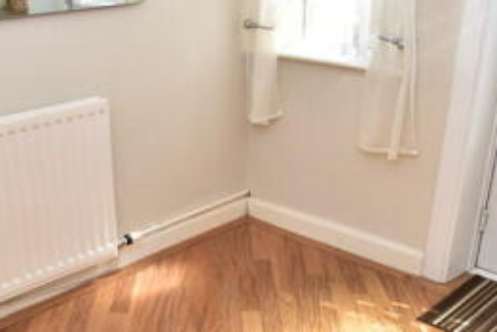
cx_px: 170
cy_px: 225
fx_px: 622
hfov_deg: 43.0
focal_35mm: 45
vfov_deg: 29.7
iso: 400
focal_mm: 12
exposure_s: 1/160
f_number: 9
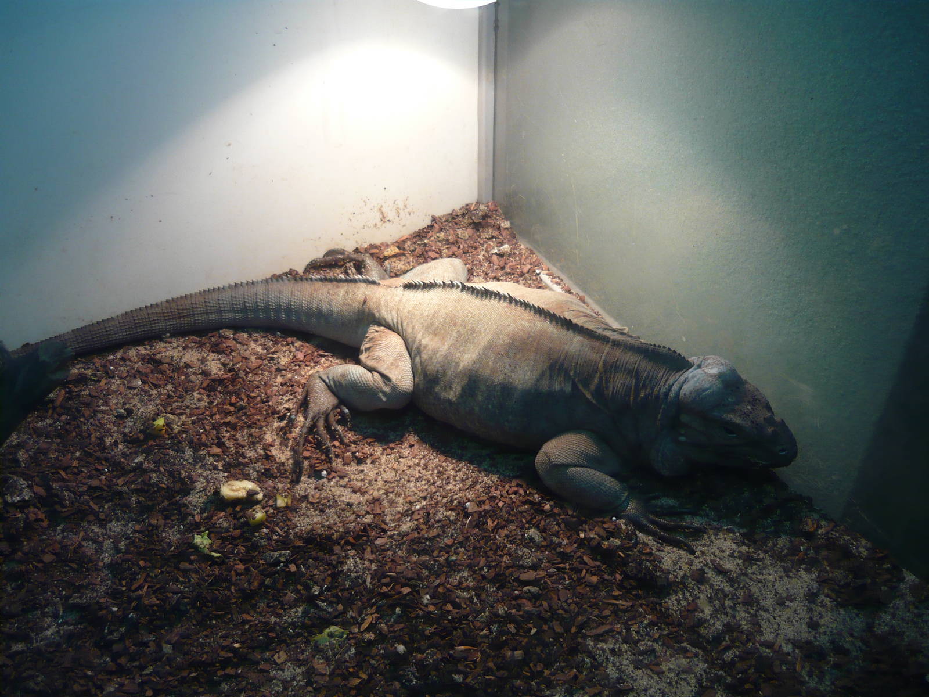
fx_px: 886
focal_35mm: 33
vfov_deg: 42.9
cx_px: 464
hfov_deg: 55.4
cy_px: 348
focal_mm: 5.5
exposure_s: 1/30
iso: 160
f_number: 2.8
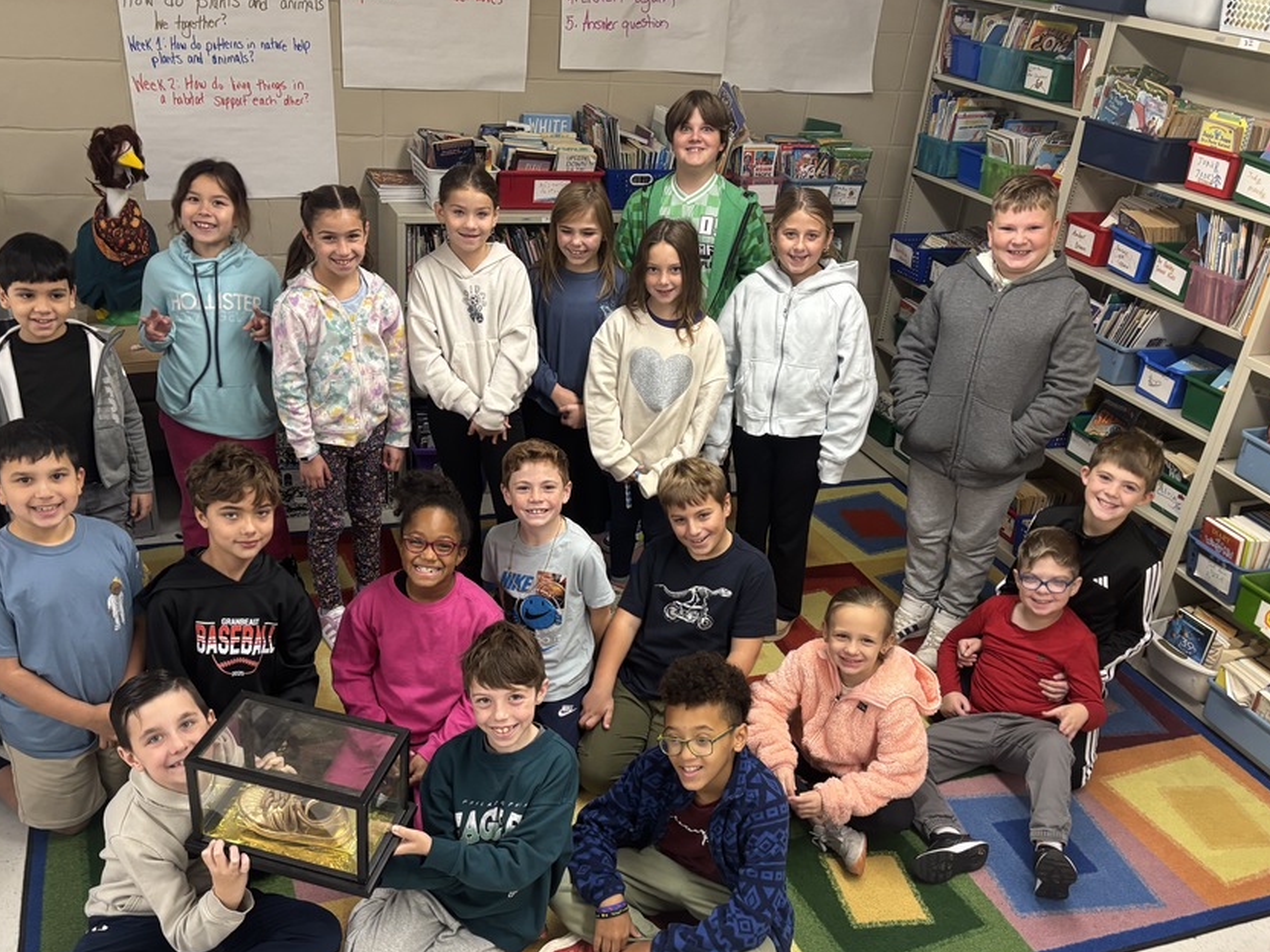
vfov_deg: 43.9
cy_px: 578
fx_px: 1174
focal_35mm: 32
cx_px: 608
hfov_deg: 56.8
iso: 200
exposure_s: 1/60
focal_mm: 5.96
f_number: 1.6
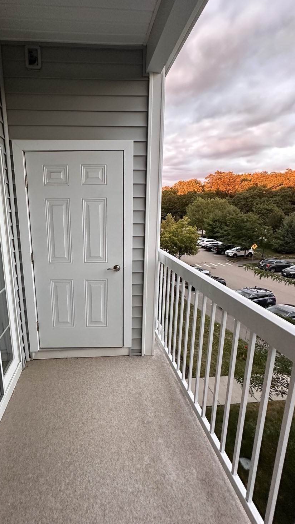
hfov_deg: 65.8
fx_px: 222
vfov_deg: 99.3
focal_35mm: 16
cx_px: 106
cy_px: 252
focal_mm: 2.22
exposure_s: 1/60
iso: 320
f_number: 2.2
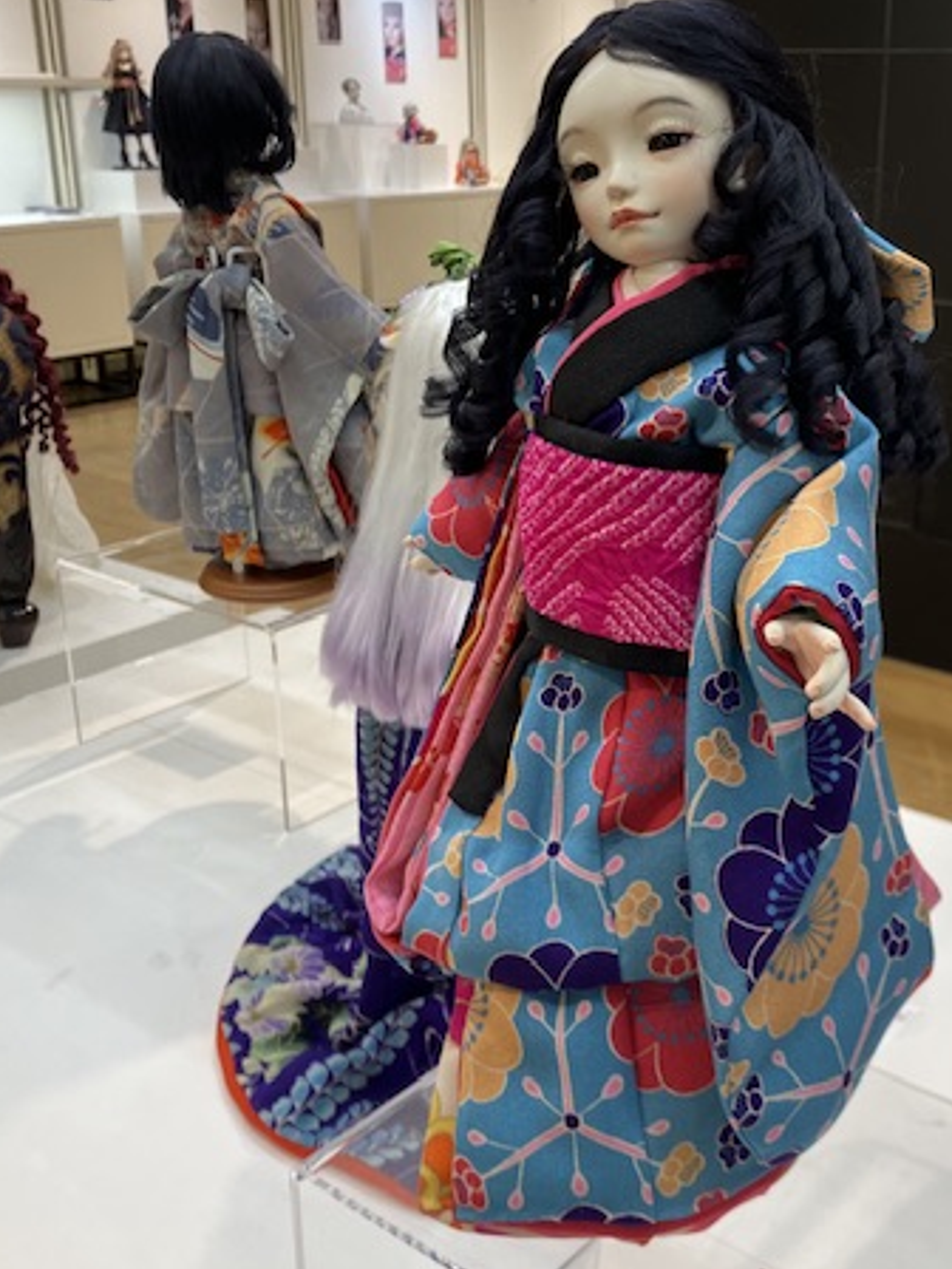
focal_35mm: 40
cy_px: 615
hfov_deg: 35.7
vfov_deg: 46.8
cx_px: 620
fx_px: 1467
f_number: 1.8
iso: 64
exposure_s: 1/120
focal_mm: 3.99
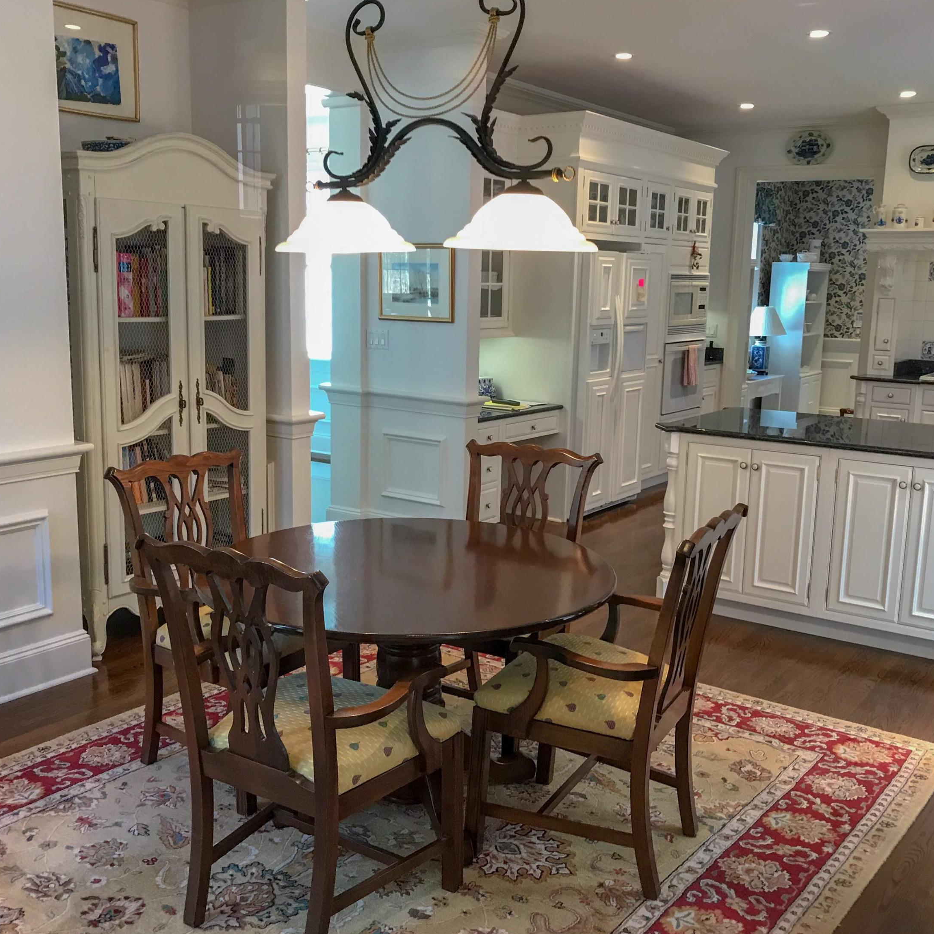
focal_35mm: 34
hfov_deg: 48.4
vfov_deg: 48.4
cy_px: 476
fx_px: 1038
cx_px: 472
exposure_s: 1/30
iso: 40
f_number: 1.8
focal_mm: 3.99
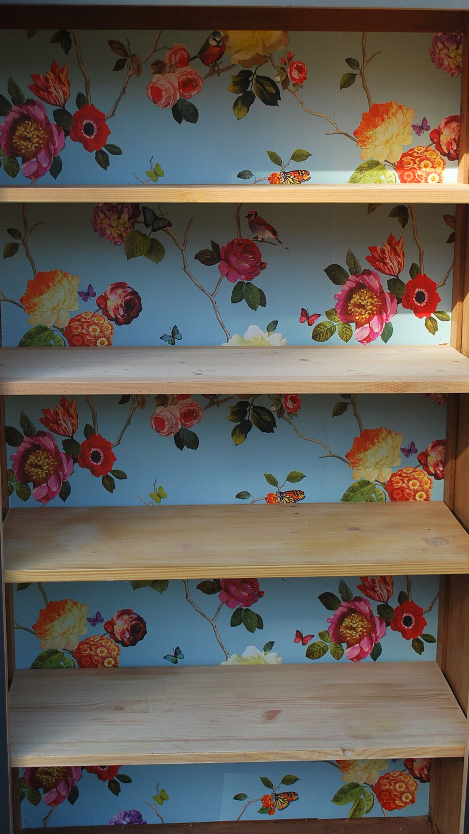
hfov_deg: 22.2
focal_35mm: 54
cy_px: 419
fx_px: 1194
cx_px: 243
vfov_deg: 38.5
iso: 125
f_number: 5.6
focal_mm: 34
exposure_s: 1/125
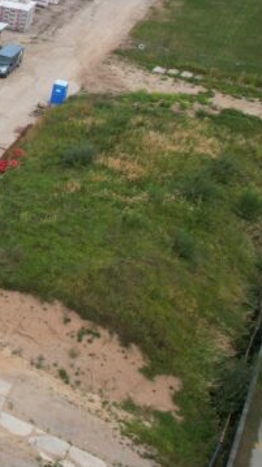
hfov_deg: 13.8
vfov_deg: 31.4
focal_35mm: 66
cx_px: -338
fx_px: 816
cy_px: 126
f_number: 2.8
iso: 110
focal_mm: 8.38
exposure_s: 1/800
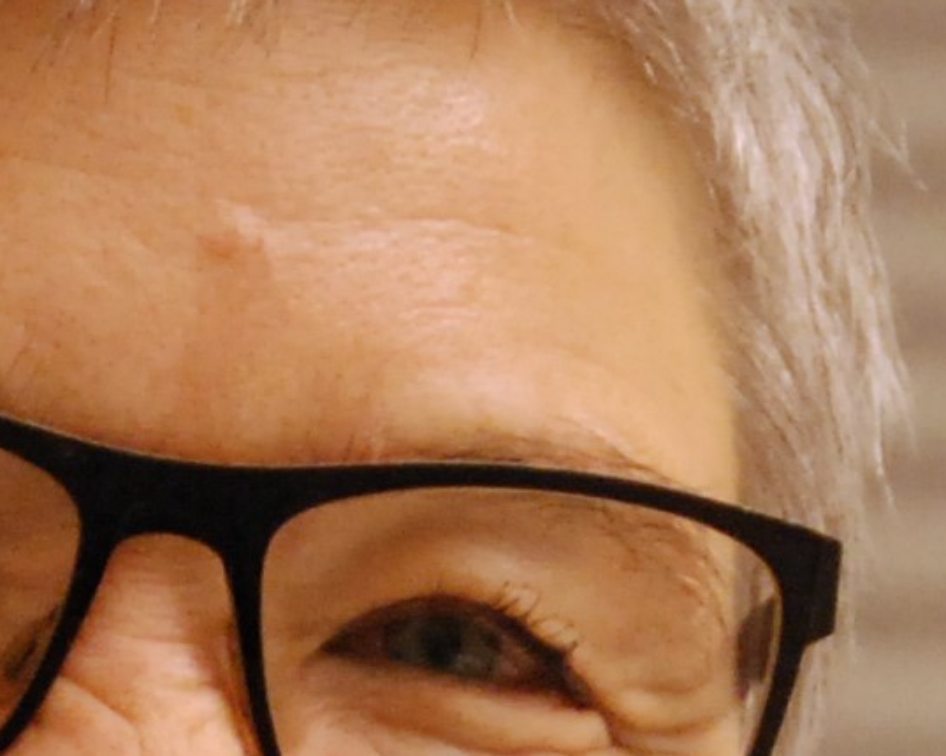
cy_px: 1299
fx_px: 11363
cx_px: -285
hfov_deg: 4.7
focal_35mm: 406
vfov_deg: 3.8
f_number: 3.8
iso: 1000
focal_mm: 40
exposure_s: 1/60
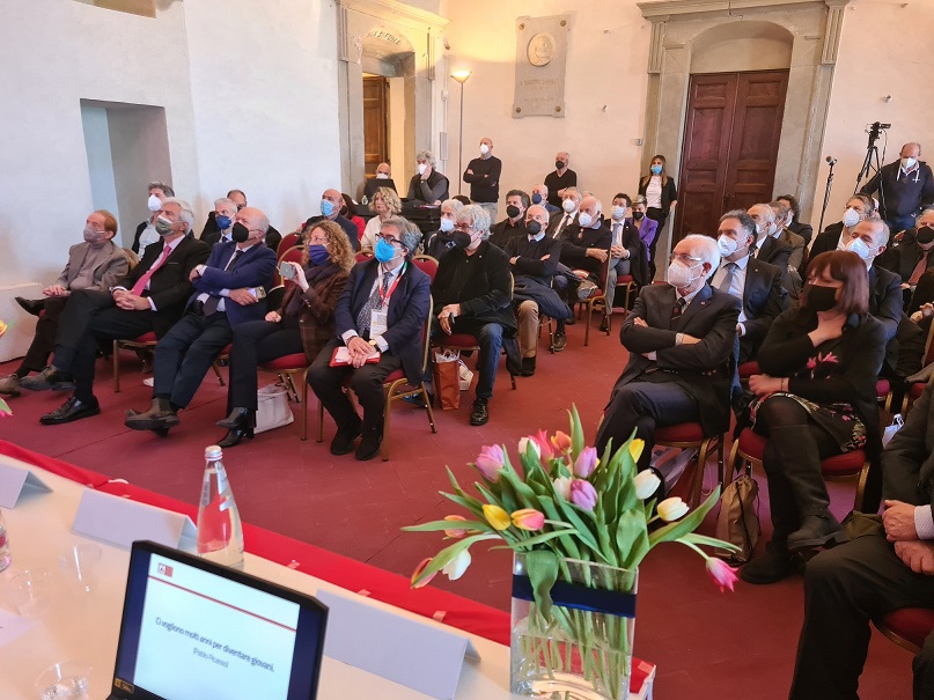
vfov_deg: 53.1
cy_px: 350
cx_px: 467
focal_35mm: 26
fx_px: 701
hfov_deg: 67.3
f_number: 1.8
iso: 400
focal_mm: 5.4
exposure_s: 1/50
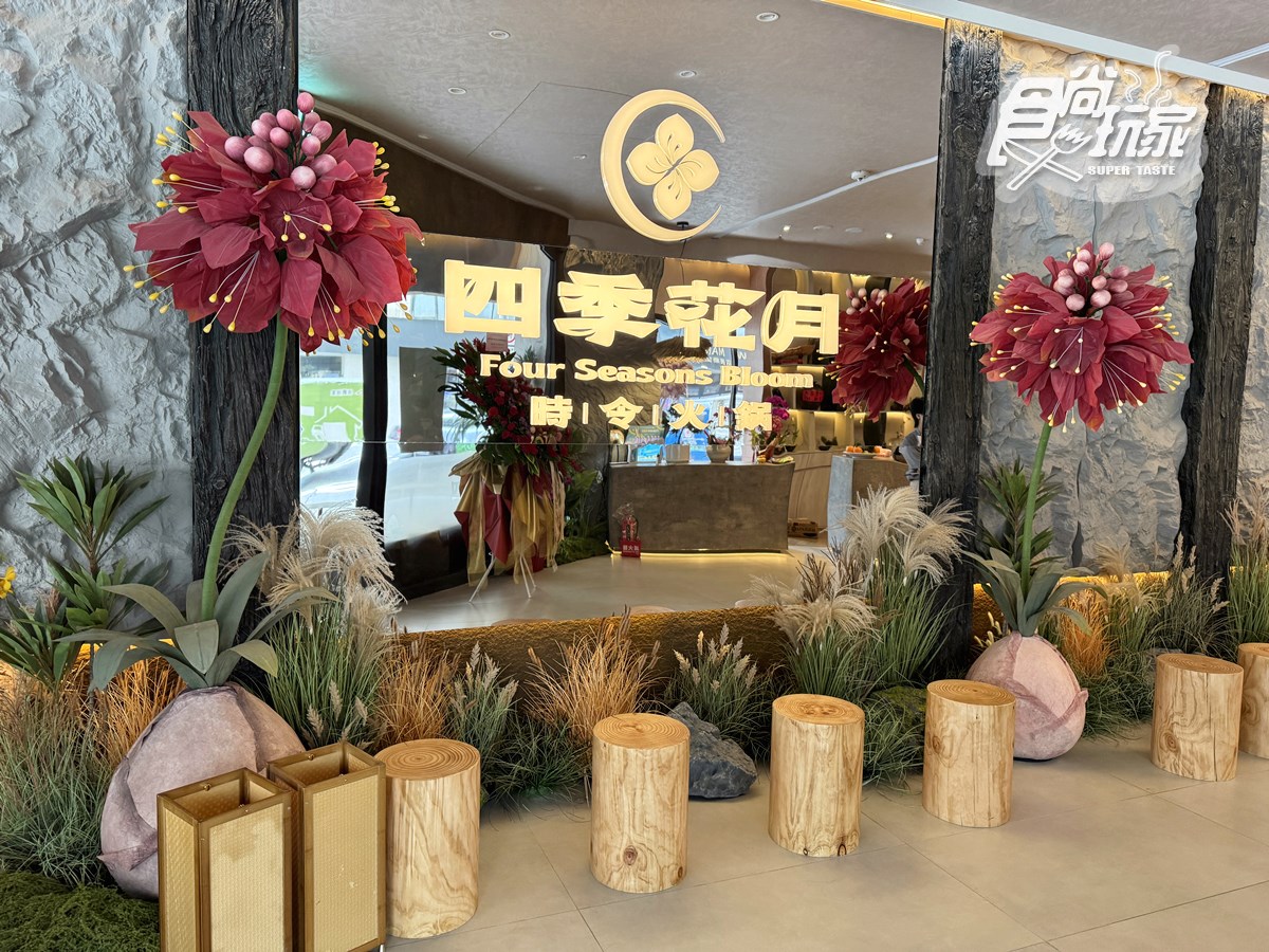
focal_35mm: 24
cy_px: 476
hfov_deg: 71.6
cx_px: 634
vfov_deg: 56.8
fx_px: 880
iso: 250
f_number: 1.78
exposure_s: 1/60
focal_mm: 6.76
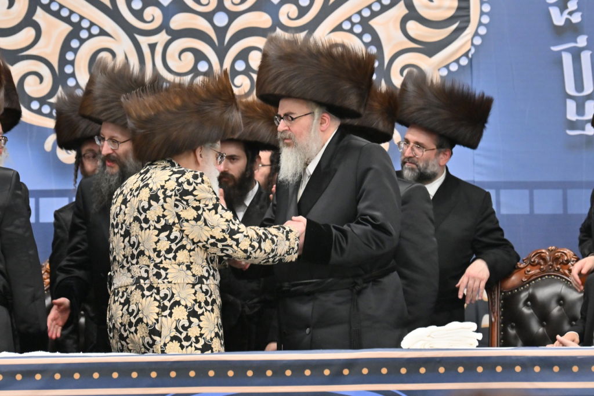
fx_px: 3711
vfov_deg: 6.1
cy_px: 198
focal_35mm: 225
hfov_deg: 9.2
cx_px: 297
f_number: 4
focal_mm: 150
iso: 1250
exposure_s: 1/320
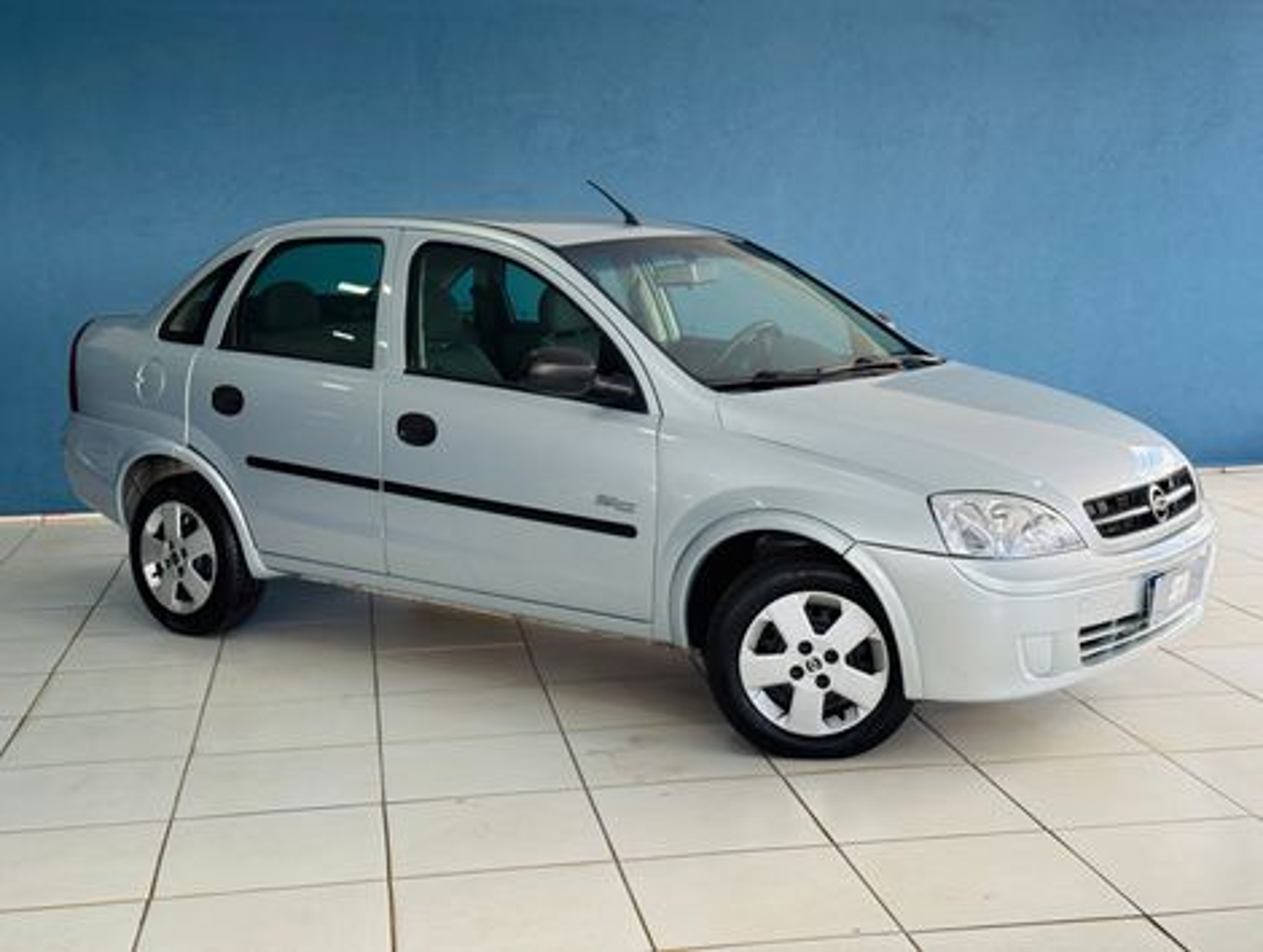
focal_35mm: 48
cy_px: 476
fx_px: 1754
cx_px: 632
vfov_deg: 30.3
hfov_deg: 39.6
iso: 64
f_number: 1.78
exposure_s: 1/150
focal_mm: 6.76
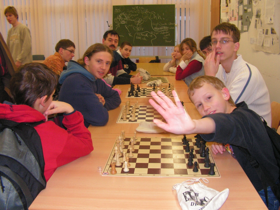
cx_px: 140
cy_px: 105
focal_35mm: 36
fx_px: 291
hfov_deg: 51.4
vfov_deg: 39.7
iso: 200
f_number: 3.2
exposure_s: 1/40
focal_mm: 6
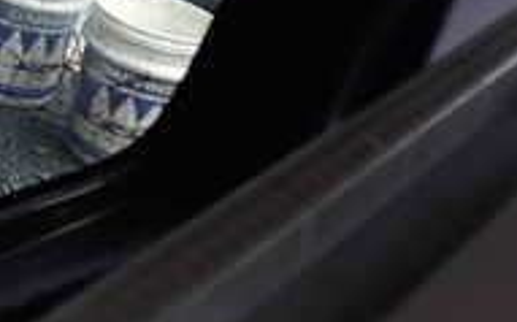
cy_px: -124
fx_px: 1408
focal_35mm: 100
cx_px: -273
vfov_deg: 12.5
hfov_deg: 18.3
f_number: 2.3
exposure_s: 1/80
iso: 400
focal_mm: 5.4
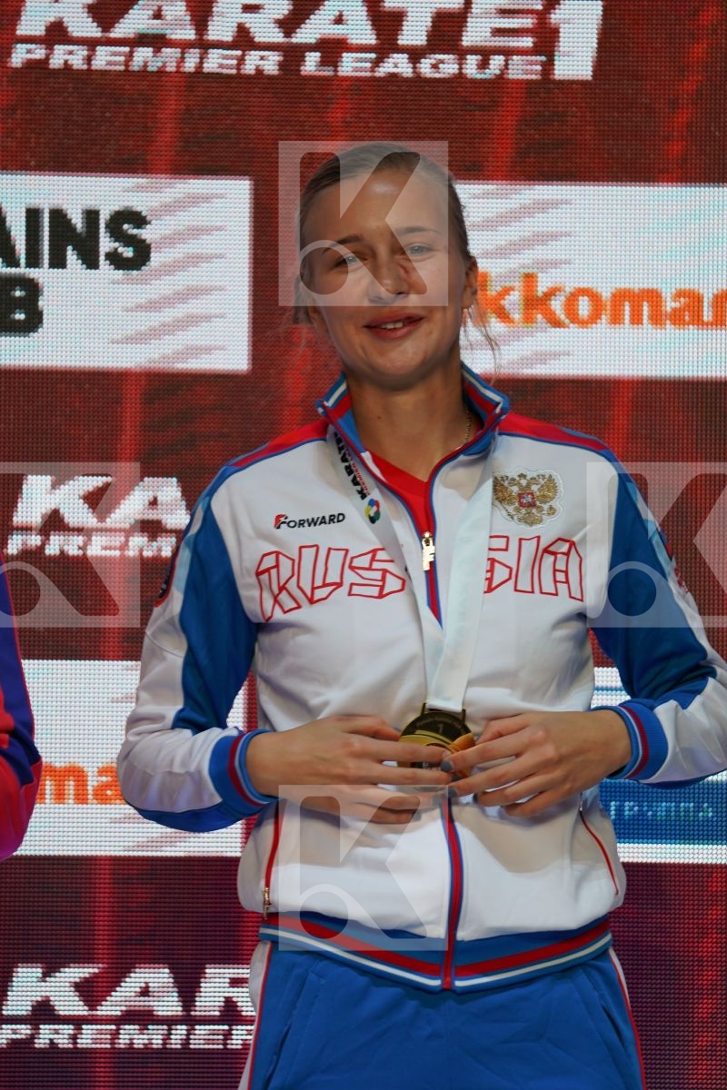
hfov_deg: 4.6
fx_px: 9087
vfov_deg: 6.9
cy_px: 545
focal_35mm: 300
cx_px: 364
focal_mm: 200
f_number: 2.8
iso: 160
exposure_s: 1/250
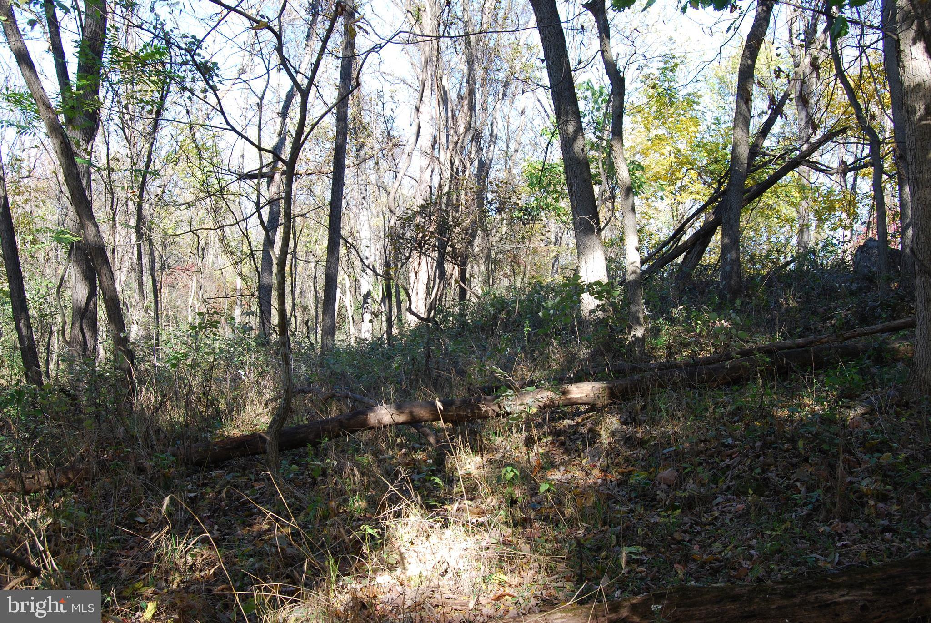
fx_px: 893
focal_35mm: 34
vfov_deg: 38.4
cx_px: 466
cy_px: 312
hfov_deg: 55.1
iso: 200
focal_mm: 23
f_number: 8
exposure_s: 1/60
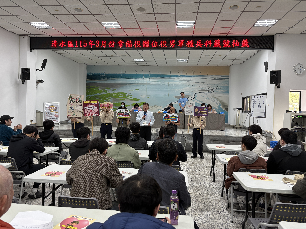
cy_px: 114
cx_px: 153
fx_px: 230
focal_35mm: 26
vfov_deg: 53.1
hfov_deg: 67.3
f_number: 1.6
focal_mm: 5.96
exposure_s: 1/80
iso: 100
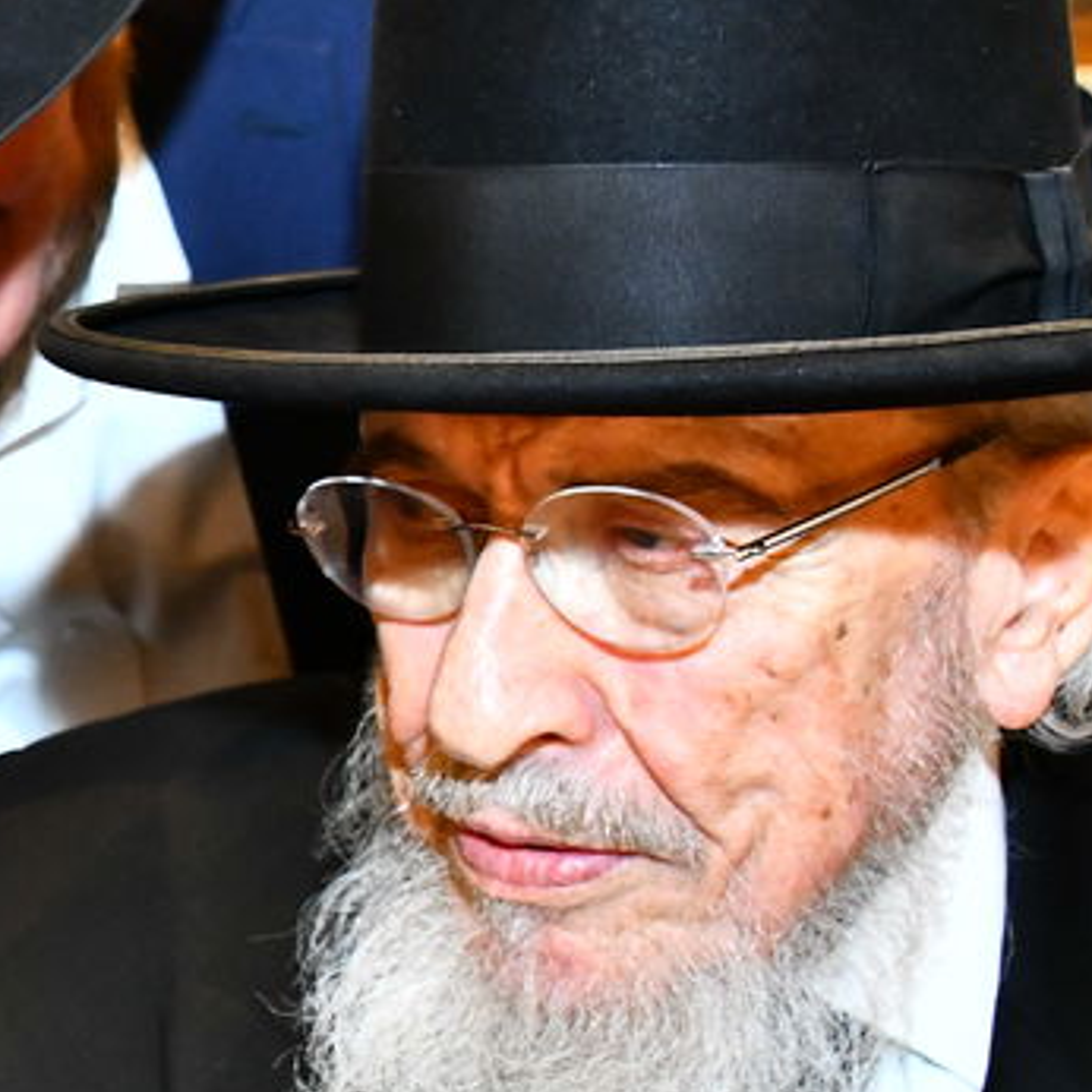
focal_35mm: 110
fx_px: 3926
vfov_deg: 15.8
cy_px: 611
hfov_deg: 15.1
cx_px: -347
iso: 3200
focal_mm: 32
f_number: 5
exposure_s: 1/100
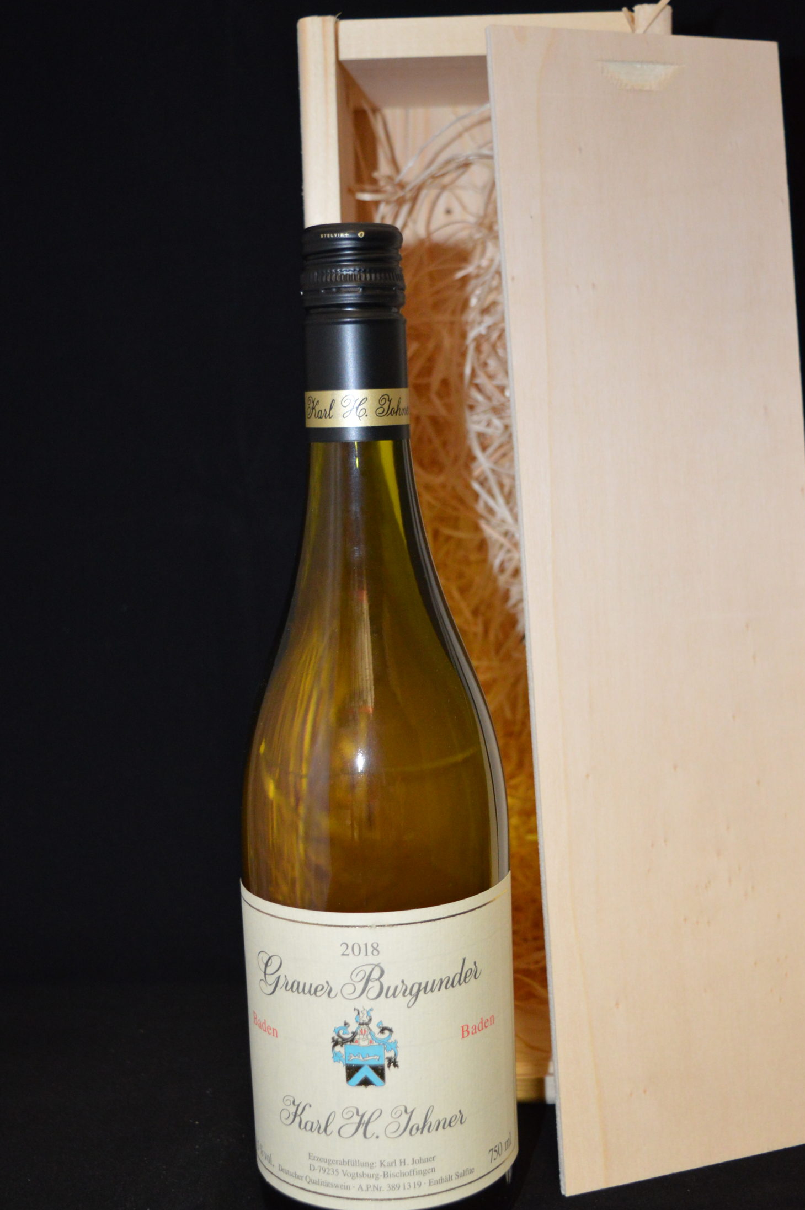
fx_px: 1646
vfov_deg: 40.4
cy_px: 637
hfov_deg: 27.5
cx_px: 443
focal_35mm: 49
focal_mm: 28
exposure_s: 1/60
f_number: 4.2
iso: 1600
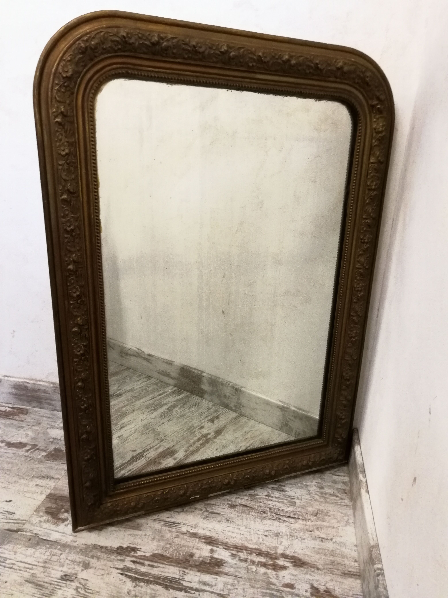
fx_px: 414
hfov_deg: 56.8
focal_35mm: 24
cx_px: 224
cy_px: 299
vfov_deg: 71.6
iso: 125
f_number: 2.2
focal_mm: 2.38
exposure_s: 1/33.3
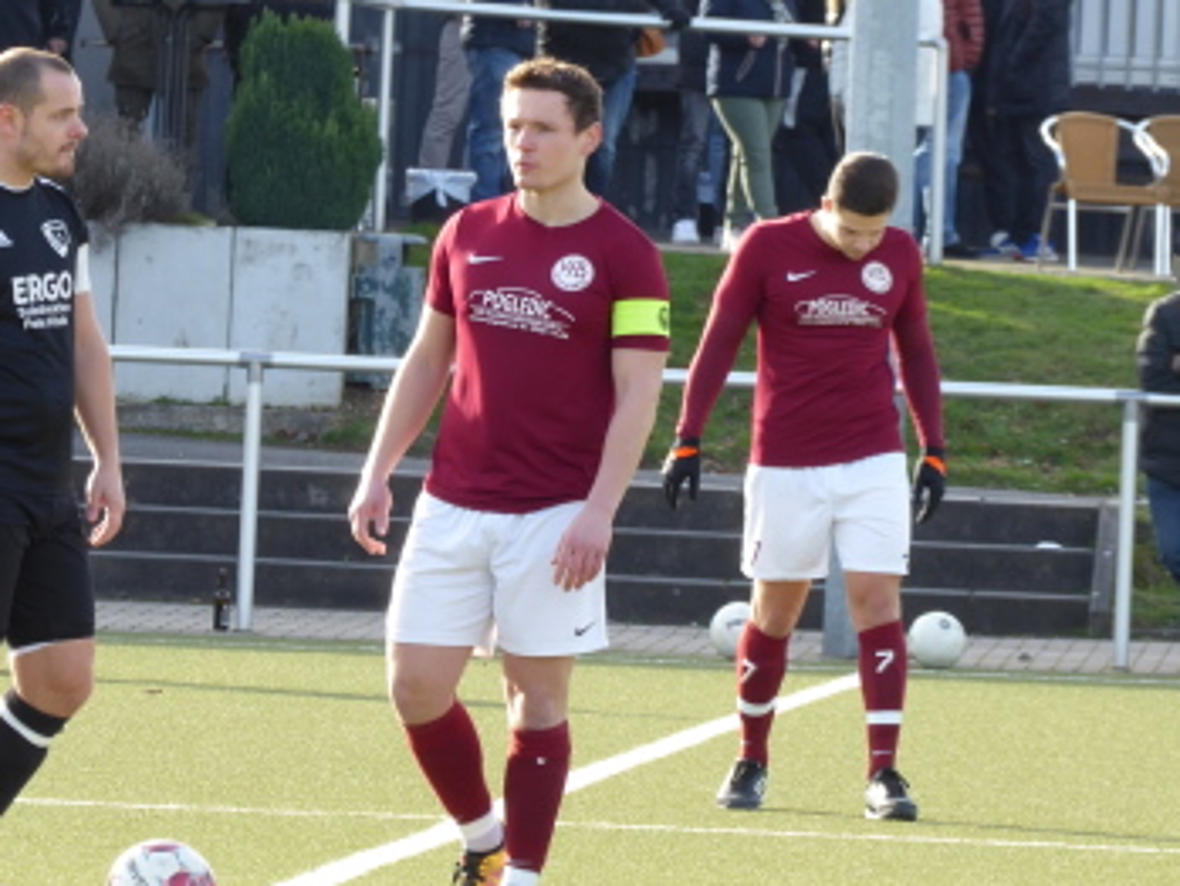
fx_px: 17596
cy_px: 500
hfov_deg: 3.8
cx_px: 463
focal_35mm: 516
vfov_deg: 2.9
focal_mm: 71.7
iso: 125
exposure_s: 1/100
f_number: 6
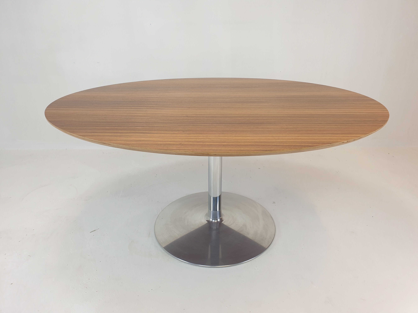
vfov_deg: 53.1
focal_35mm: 26
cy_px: 156
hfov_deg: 67.3
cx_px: 209
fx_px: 314
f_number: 2.4
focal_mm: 4.3
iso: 64
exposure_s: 1/100
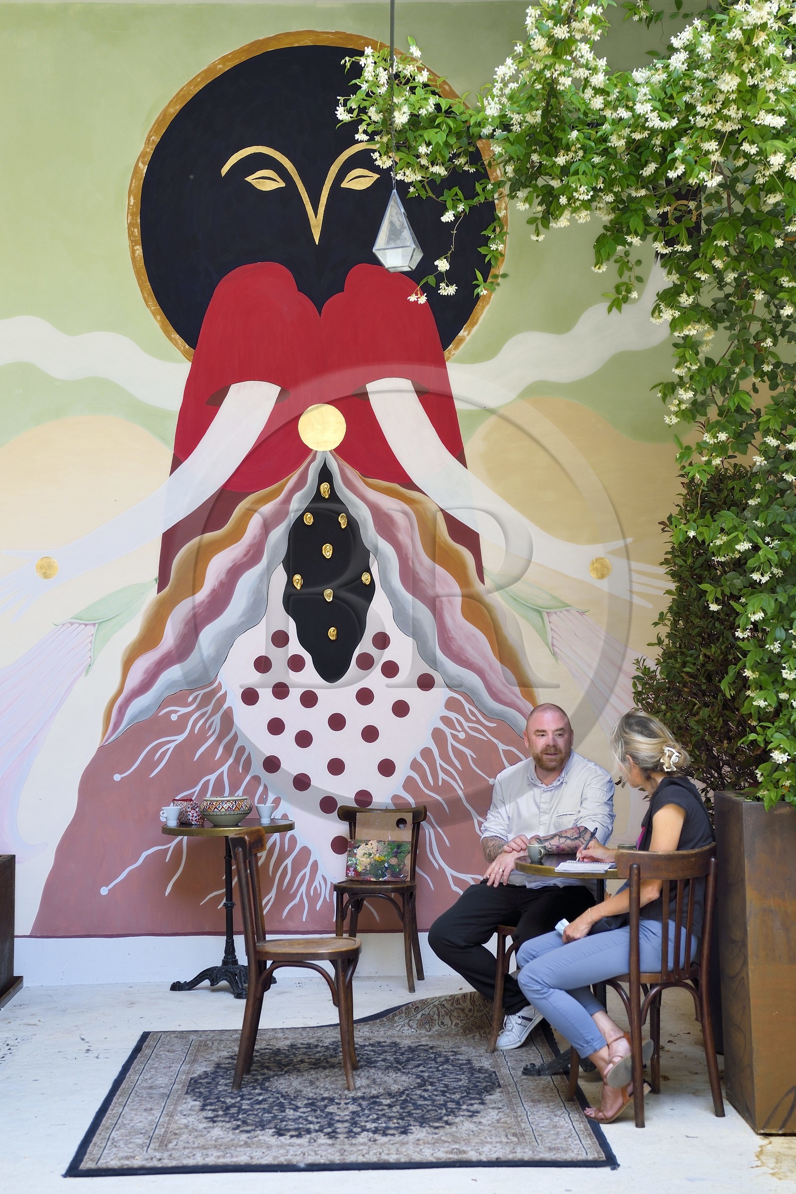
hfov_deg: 22.6
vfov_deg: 33.4
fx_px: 1990
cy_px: 597
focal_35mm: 60
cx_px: 398
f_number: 5.6
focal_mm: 60
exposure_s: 1/160
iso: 200
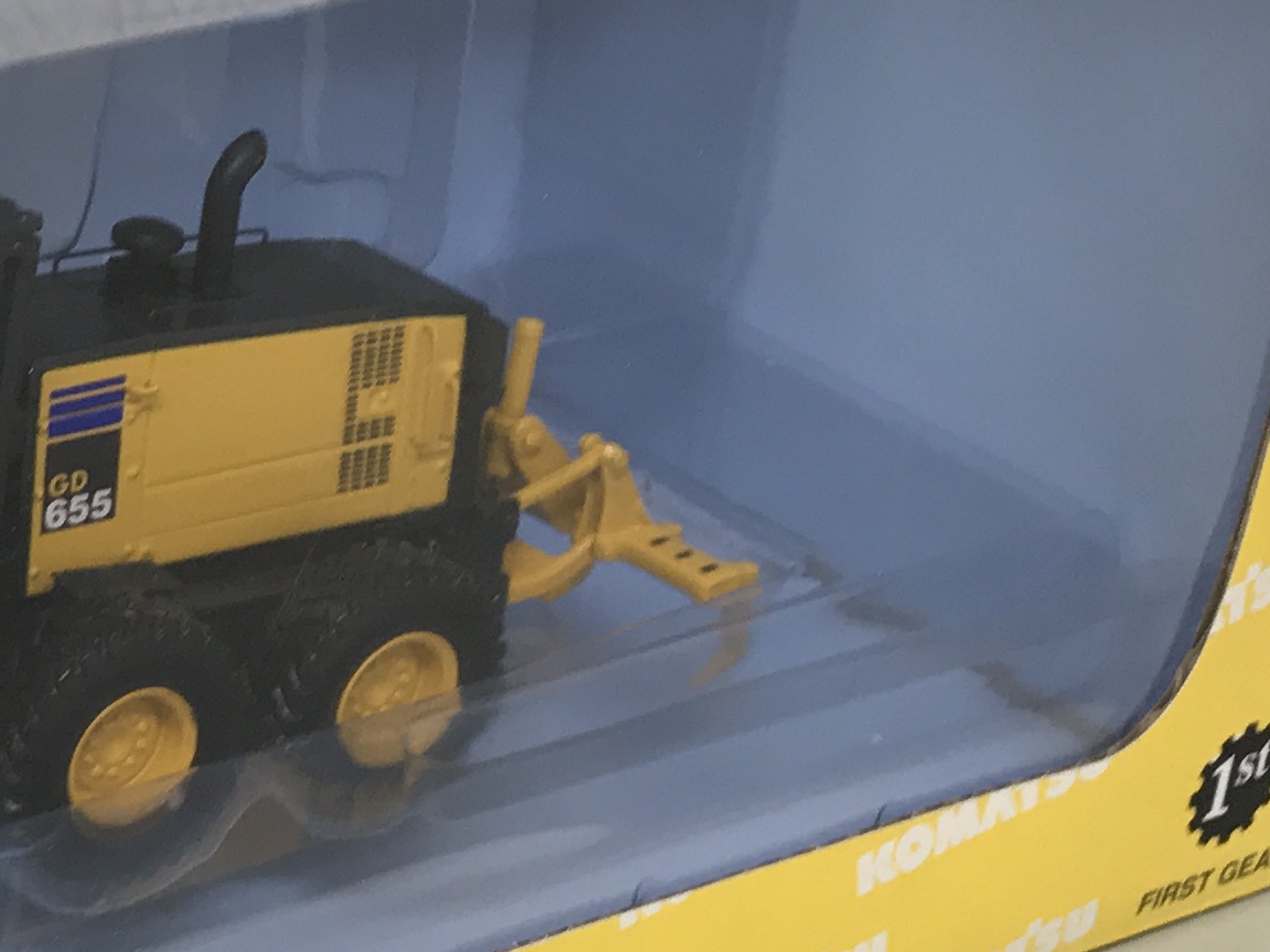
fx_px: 3595
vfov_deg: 15.1
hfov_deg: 18.5
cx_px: -427
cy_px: 595
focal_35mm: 98
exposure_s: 1/49
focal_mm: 3.99
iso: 25
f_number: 1.8
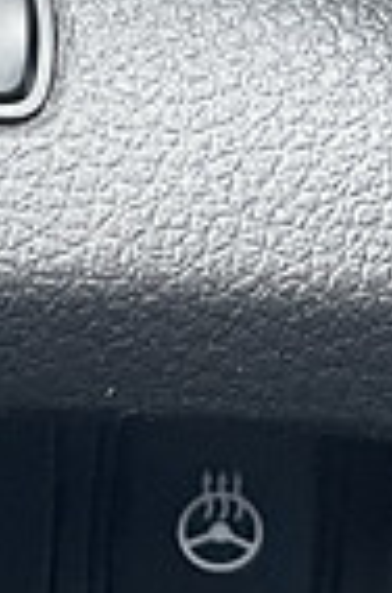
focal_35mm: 141
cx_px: -46
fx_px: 2314
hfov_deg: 9.6
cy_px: -159
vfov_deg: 14.1
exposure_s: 1/60
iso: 400
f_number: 1.6
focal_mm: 5.1
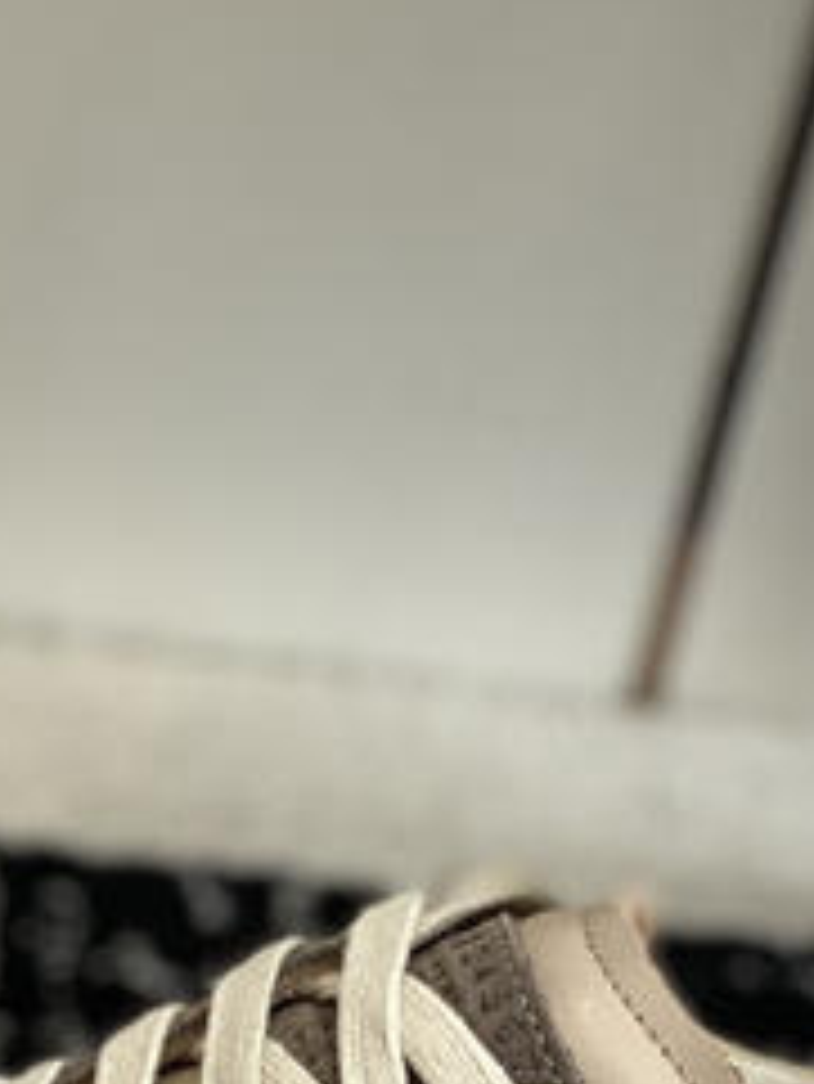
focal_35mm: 187
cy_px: 1066
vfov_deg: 10.5
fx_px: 5858
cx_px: -220
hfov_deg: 7.9
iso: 32
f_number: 2
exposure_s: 1/122
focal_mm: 6
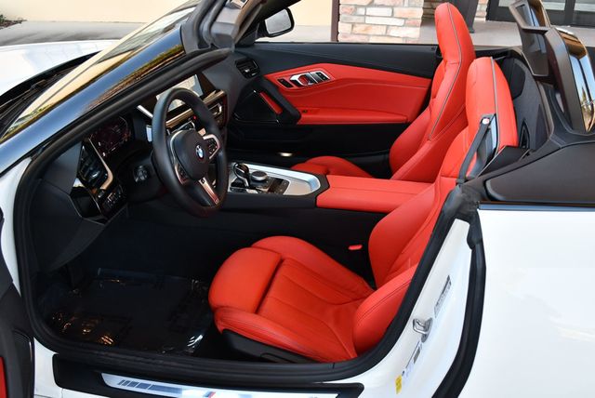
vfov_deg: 36.9
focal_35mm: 36
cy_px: 199
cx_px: 298
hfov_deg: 53.1
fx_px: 596
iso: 400
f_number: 4
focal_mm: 18
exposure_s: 1/250
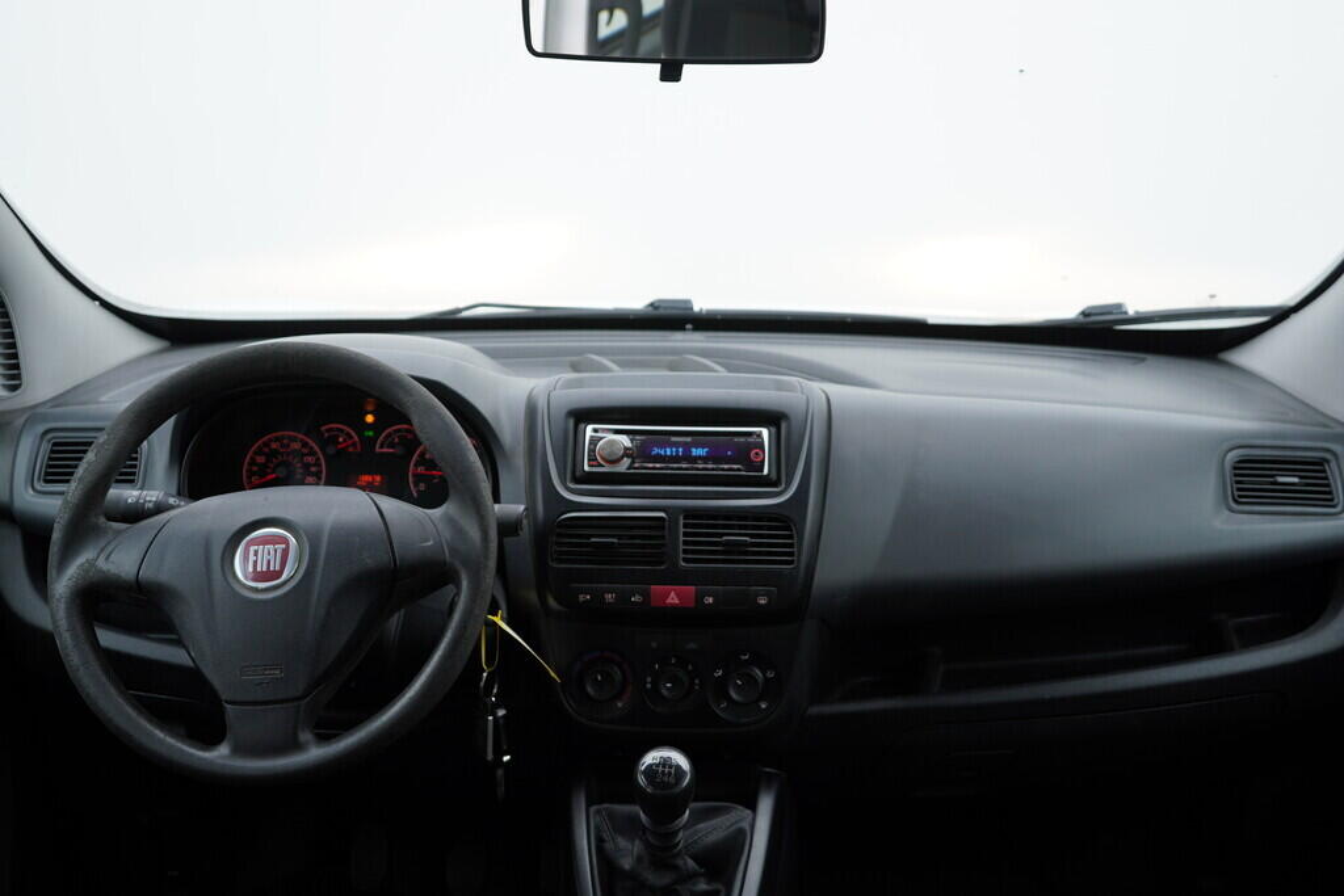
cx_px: 672
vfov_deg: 36.9
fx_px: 1344
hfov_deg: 53.1
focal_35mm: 36
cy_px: 448
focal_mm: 24
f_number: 3.2
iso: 125
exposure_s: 1/50
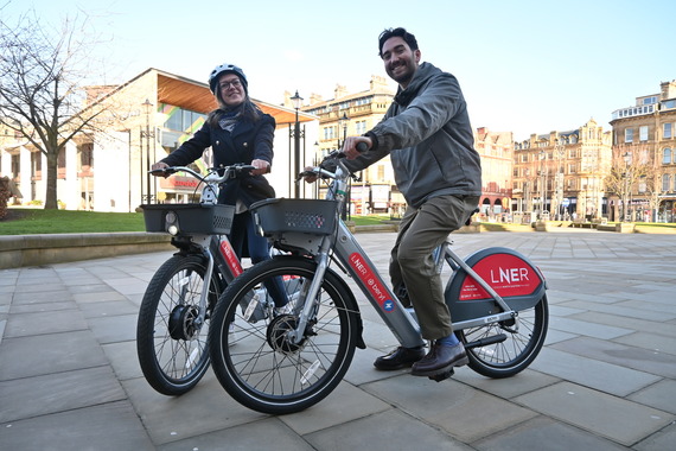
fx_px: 451
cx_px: 338
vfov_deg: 53.1
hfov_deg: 73.7
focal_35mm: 24
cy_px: 226
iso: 200
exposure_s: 1/250
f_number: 4
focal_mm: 16
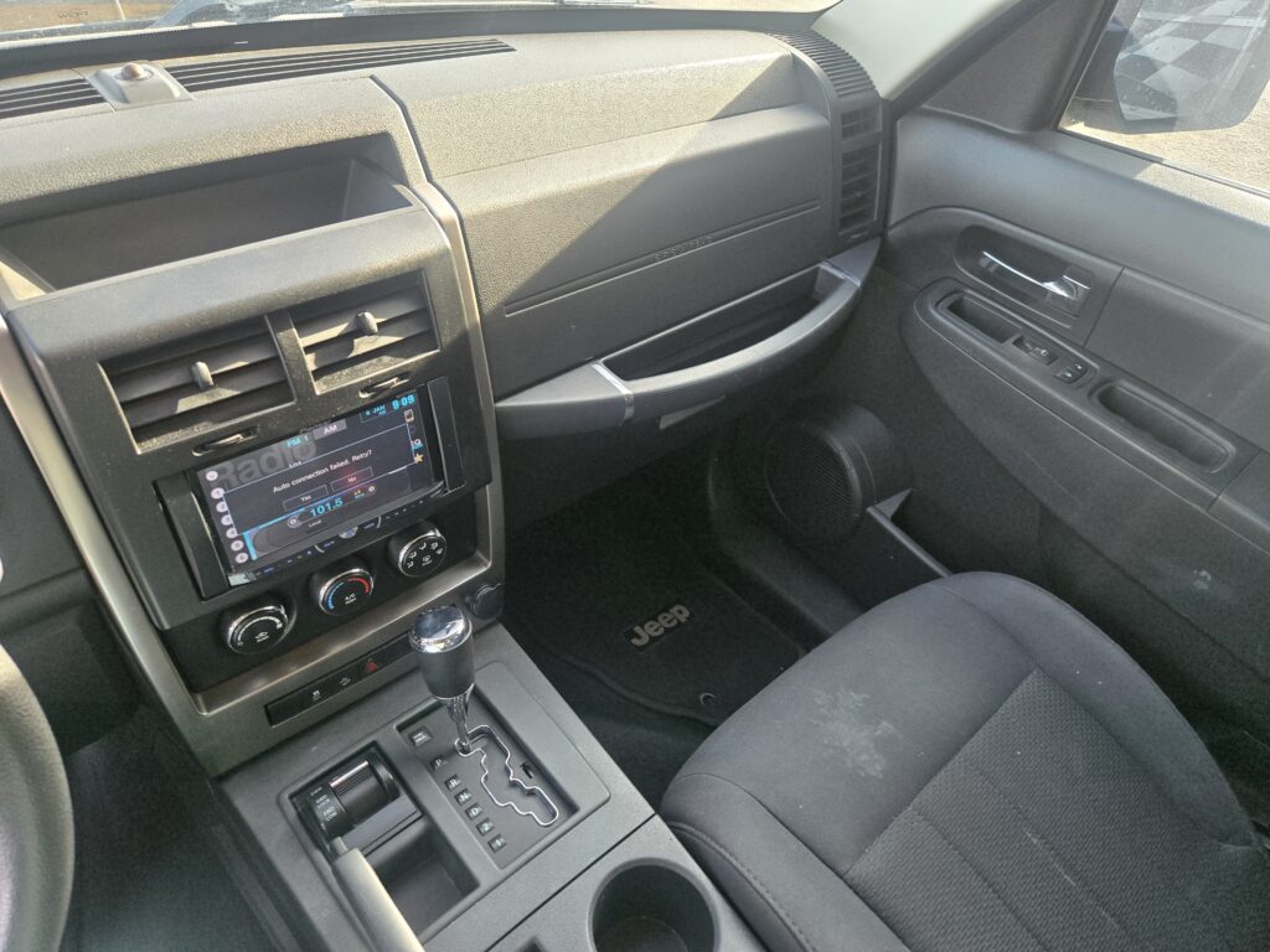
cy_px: 476
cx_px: 635
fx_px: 844
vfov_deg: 58.9
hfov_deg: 73.9
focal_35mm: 23
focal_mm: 5.4
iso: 125
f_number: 1.8
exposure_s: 1/180
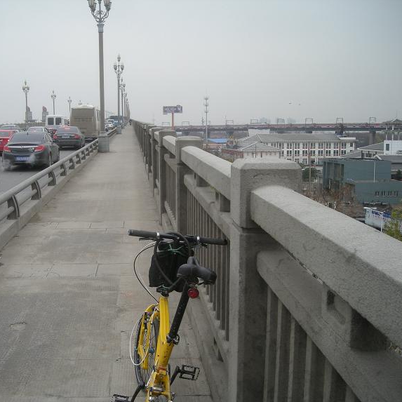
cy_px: 203
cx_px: 135
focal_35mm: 42
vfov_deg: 40.0
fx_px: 552
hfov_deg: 39.6
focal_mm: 5.7
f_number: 2.8
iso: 50
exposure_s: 1/174
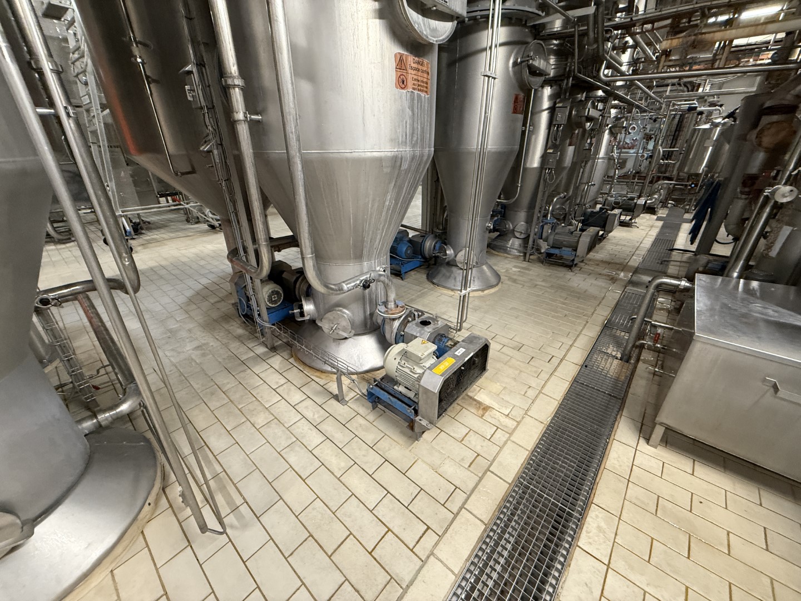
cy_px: 300
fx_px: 324
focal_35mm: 14
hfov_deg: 102.1
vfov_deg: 85.7
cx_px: 400
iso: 400
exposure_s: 1/50
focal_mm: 2.22
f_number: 2.2
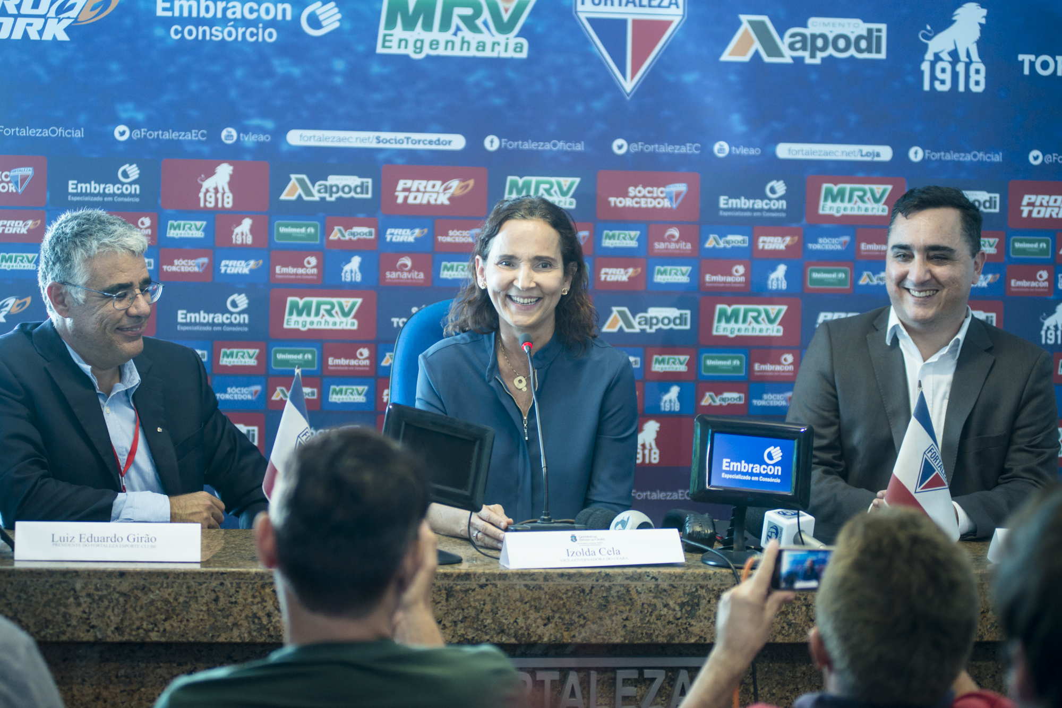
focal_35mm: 80
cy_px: 354
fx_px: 2360
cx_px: 531
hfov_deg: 25.4
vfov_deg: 17.1
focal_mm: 80
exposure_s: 1/250
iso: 1250
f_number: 2.8
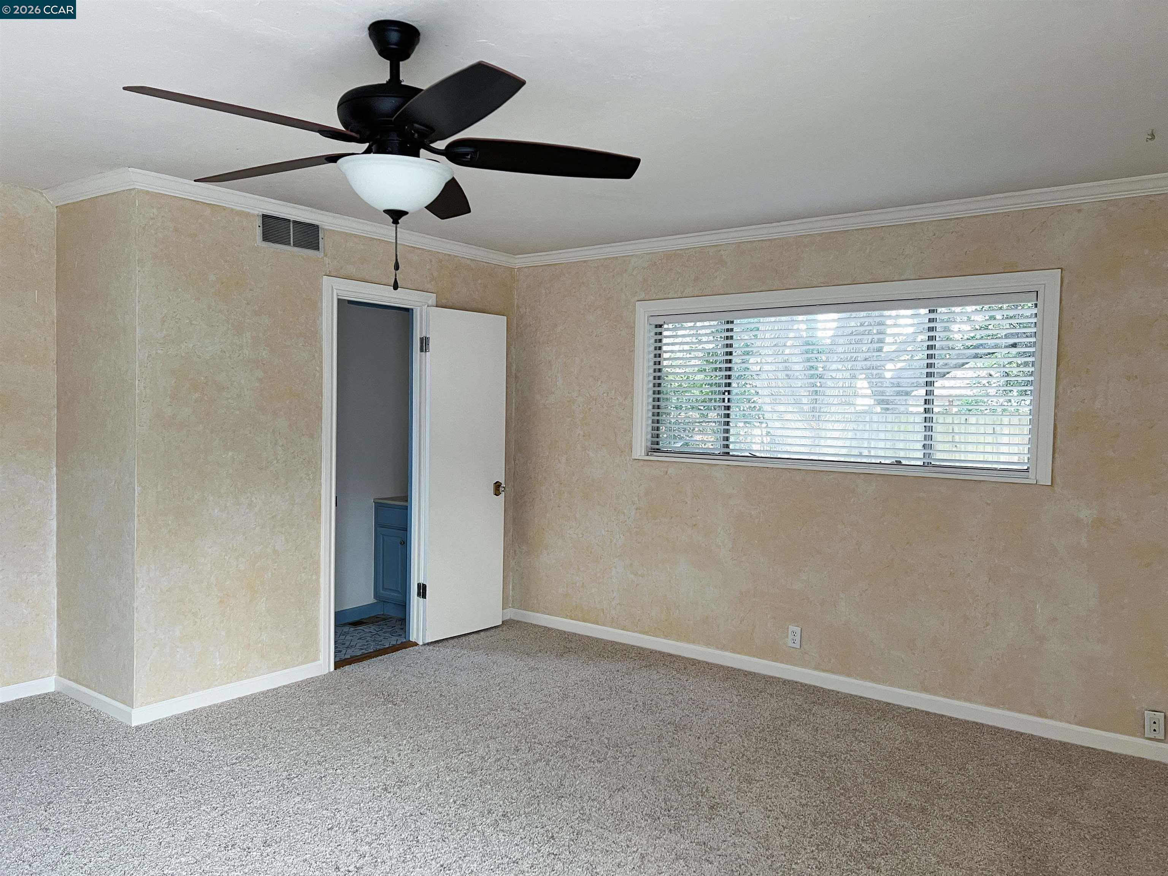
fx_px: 877
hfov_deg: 67.3
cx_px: 584
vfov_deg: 53.1
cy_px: 438
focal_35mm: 26
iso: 125
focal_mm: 5.7
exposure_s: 1/90
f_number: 1.5
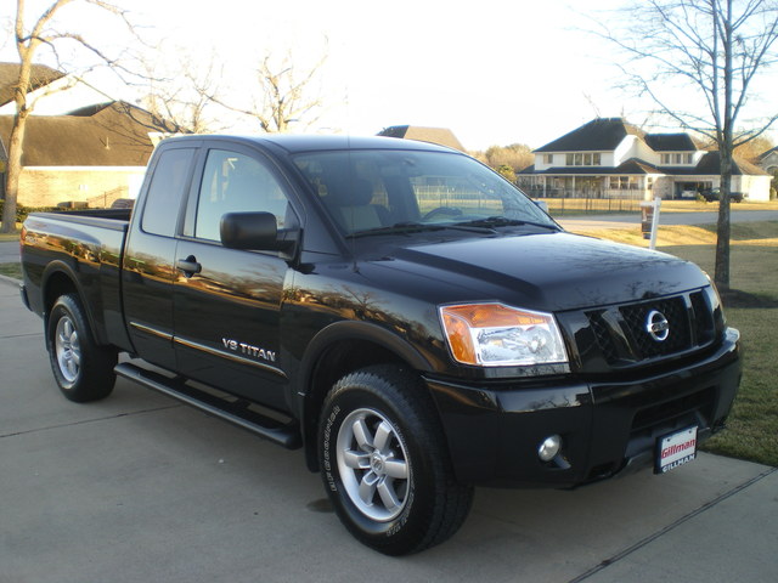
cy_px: 292
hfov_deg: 49.0
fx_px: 854
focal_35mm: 38
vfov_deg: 37.7
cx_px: 389
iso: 64
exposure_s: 1/80
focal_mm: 6.3
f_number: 3.1
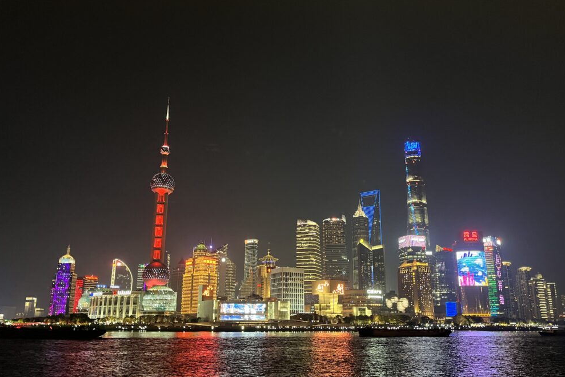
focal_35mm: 28
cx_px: 290
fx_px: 439
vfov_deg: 46.2
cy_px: 217
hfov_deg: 65.5
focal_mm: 5.1
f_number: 1.6
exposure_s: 1/33
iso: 500
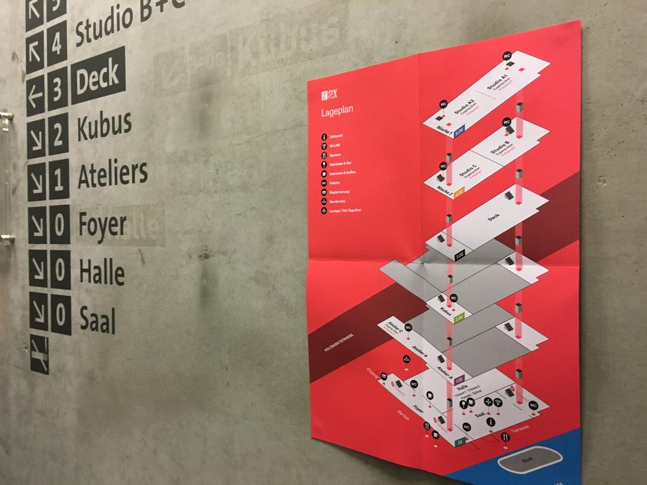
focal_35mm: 29
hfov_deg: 61.7
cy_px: 242
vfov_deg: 48.2
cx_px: 324
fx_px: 542
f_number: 2.2
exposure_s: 1/33
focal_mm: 4.15
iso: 160
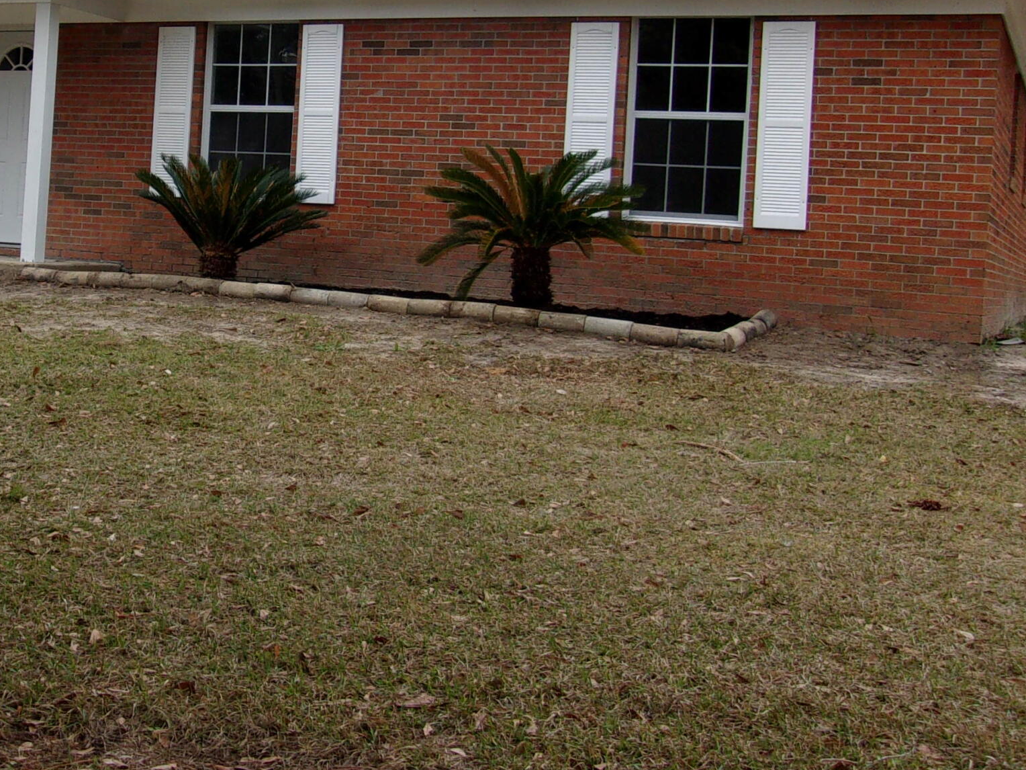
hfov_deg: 35.5
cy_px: 192
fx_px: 1571
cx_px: 271
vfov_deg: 27.2
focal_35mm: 53
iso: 80
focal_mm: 4.9
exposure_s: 1/400
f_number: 3
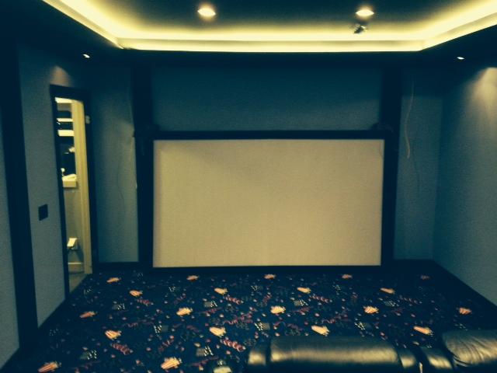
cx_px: 248
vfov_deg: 42.9
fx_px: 474
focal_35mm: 33
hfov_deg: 55.4
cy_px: 186
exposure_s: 1/15
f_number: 2.4
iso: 500
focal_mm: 4.12
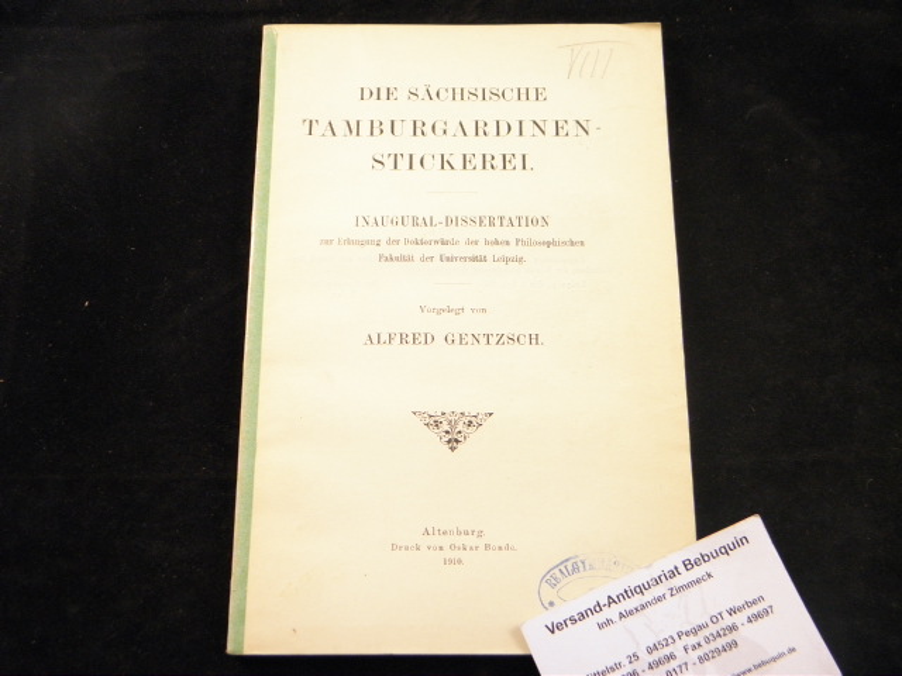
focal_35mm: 41
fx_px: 1068
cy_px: 338
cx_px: 451
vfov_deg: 35.1
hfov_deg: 45.8
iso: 250
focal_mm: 7.5
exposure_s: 1/40
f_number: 3.8
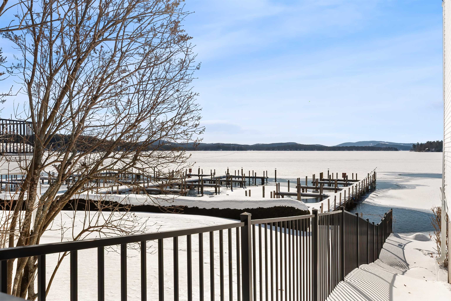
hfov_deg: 61.9
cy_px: 150
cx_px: 226
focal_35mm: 30
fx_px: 376
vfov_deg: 43.6
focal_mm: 20
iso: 100
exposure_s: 1/320
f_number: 9
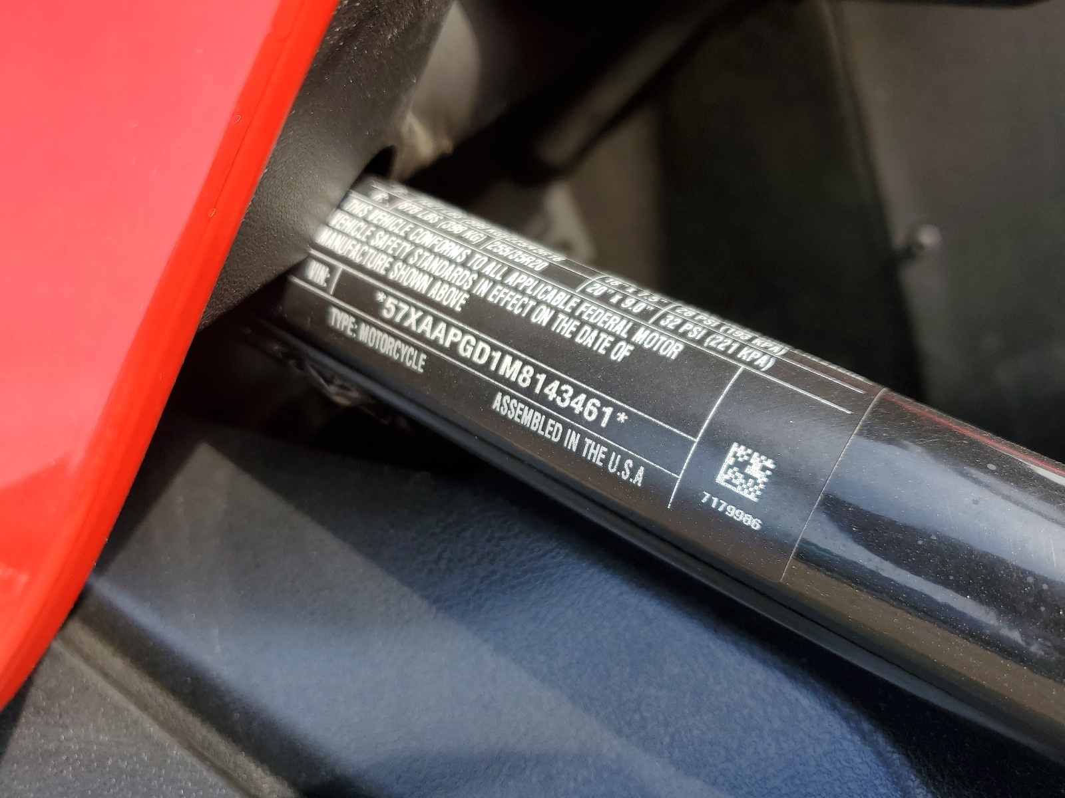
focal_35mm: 26
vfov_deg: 53.1
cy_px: 399
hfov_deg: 67.3
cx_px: 532
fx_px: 800
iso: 50
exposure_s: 1/385
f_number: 1.5
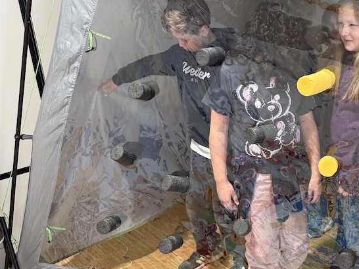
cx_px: 335
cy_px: 129
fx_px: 467
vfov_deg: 32.2
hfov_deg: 38.6
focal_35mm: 45
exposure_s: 1/50
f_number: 1.78
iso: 200
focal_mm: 6.76
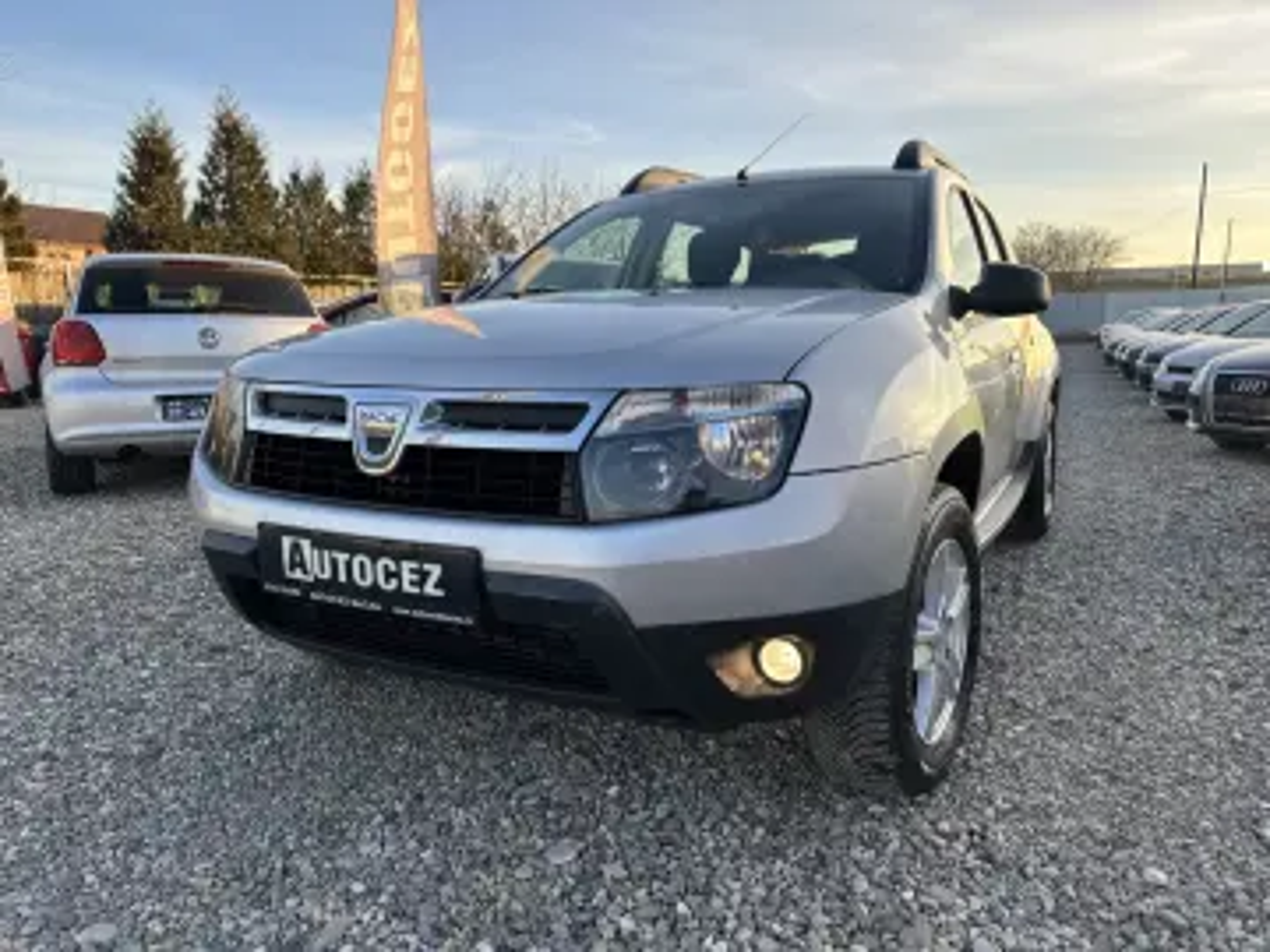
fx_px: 881
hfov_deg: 71.6
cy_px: 476
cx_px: 635
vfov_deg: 56.8
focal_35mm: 24
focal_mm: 6.86
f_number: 1.78
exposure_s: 1/850
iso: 80
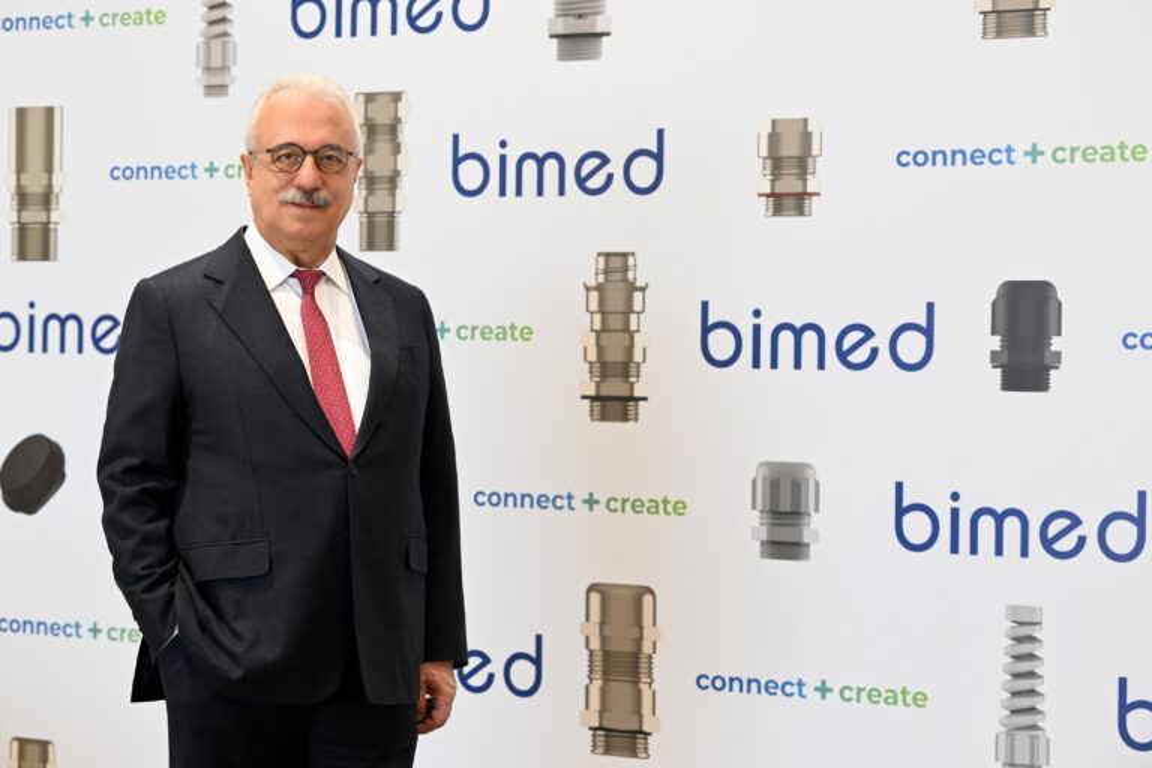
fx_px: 2784
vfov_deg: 15.7
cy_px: 384
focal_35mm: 87
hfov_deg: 23.4
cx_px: 576
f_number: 5
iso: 4000
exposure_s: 1/160
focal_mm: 87
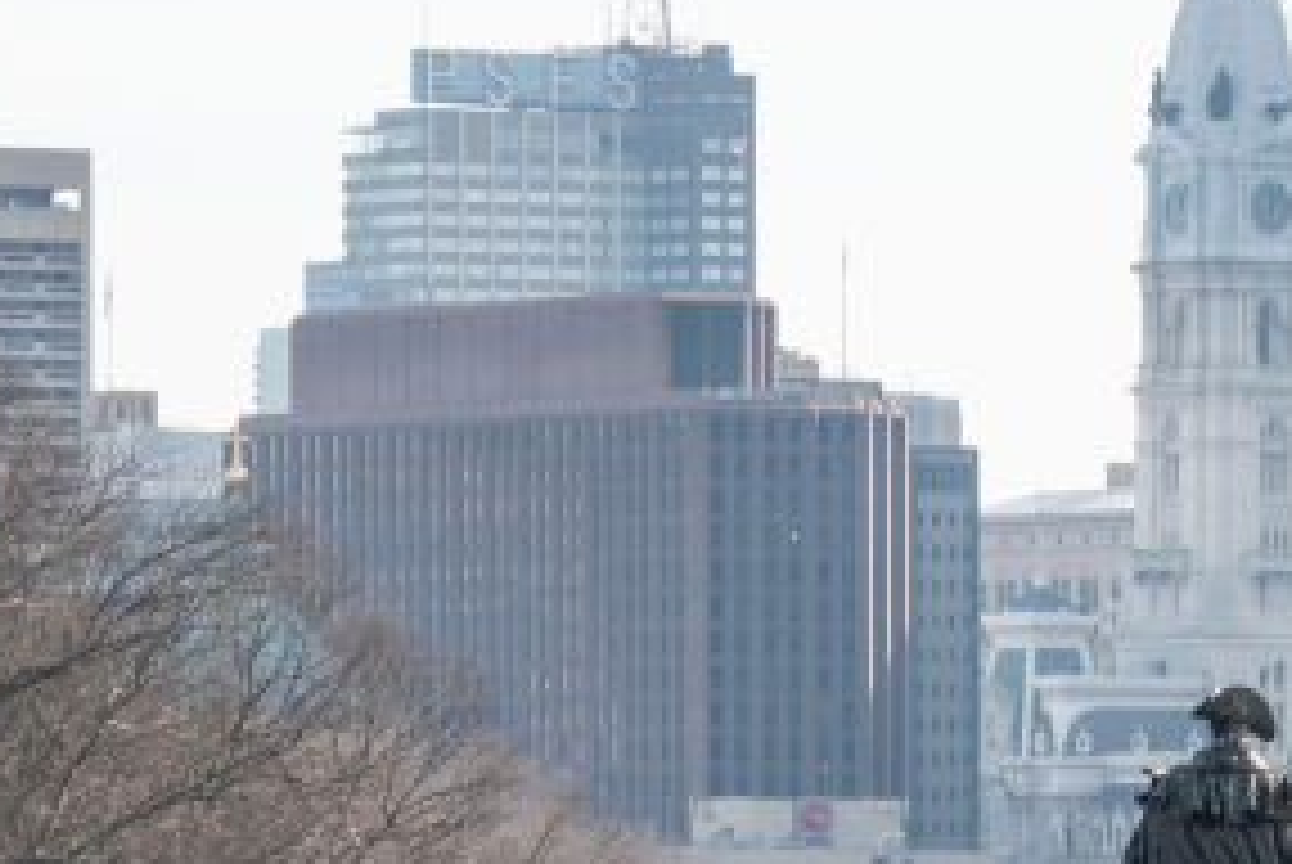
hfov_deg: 5.0
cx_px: 1238
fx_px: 14729
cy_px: 1217
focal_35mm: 410
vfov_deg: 3.4
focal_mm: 42.08
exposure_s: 1/500
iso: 100
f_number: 4
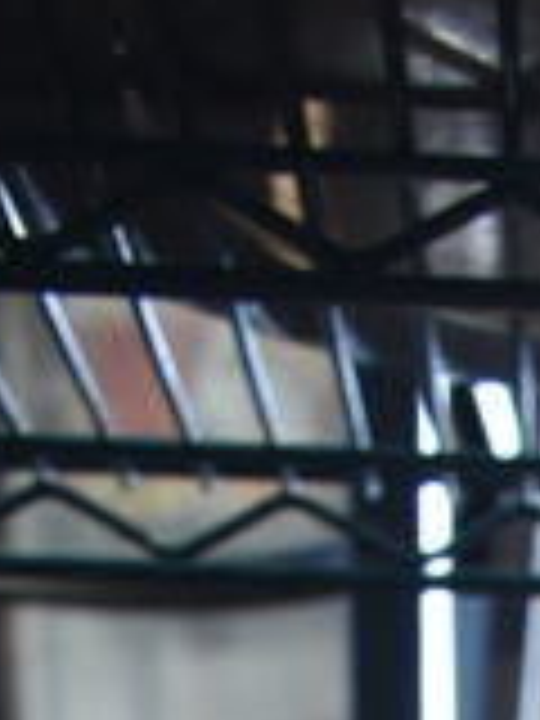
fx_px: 3078
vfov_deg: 10.4
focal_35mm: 148
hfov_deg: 9.4
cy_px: 2000
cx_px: 1084
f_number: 3.5
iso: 720
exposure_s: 1/30
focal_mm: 18
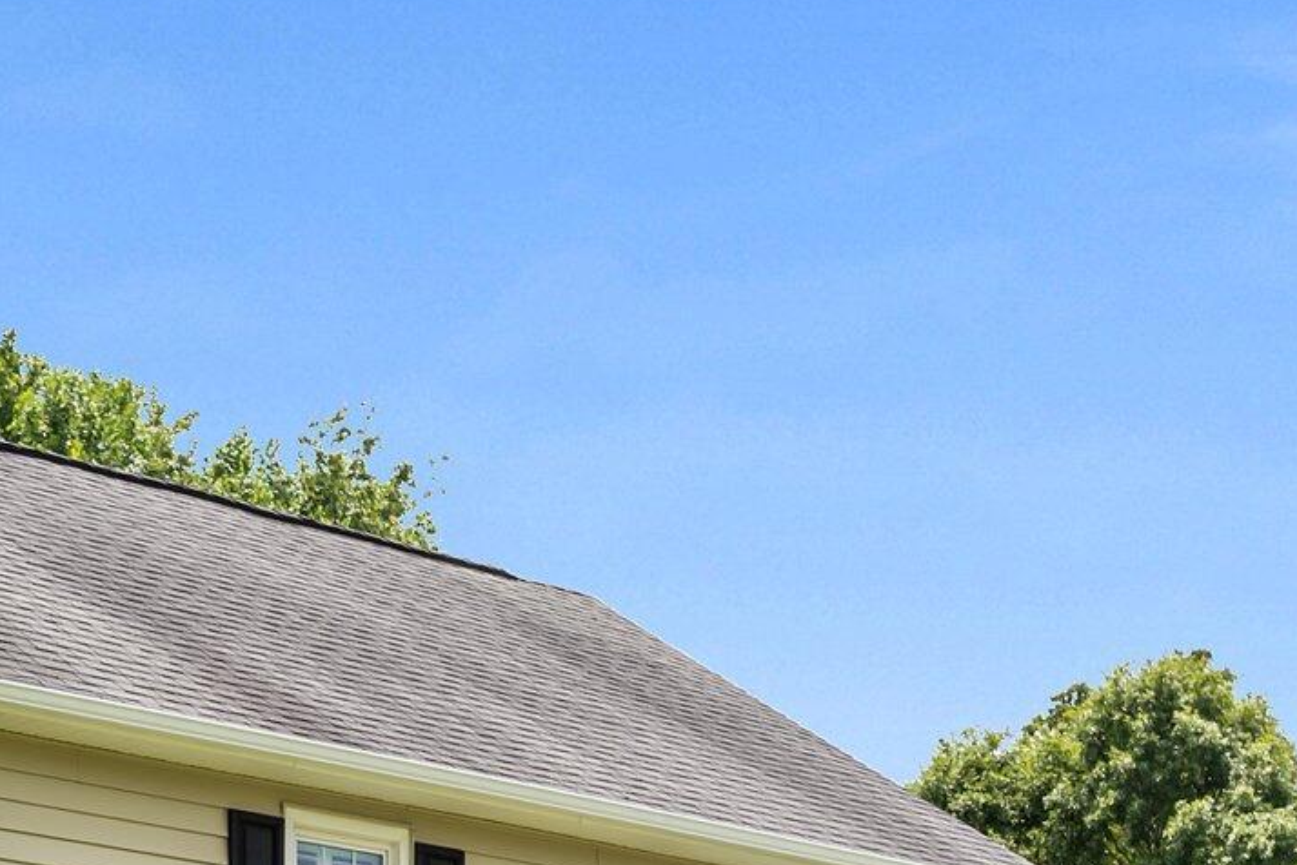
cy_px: 980
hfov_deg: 23.1
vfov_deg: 15.4
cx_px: 142
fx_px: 3098
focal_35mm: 86
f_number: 7.1
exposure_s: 1/250
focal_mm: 30
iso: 64
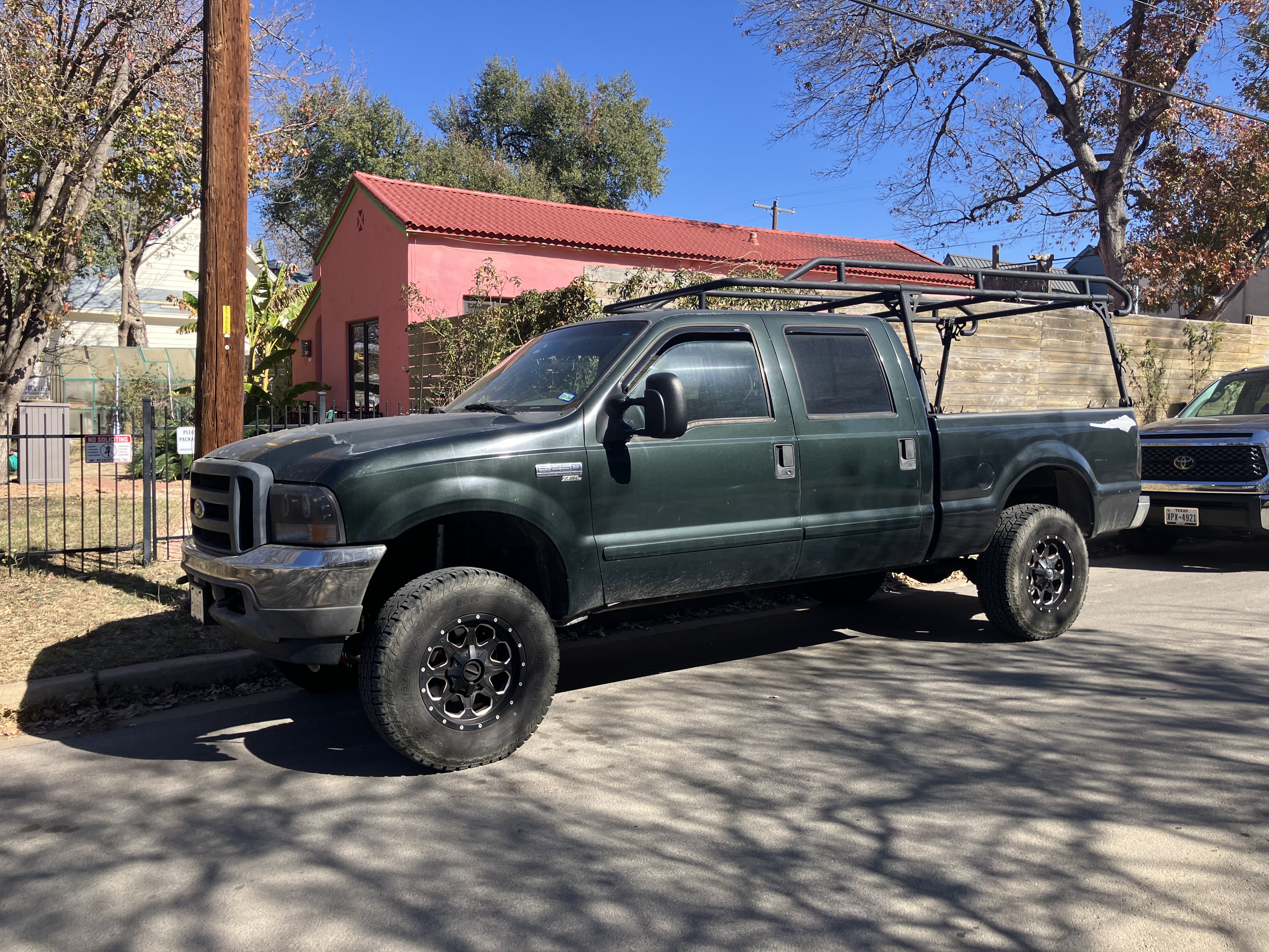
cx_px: 634
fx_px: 1026
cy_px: 476
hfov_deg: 63.4
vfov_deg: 49.7
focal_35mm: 28
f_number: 1.8
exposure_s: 1/991
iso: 32
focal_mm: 3.99
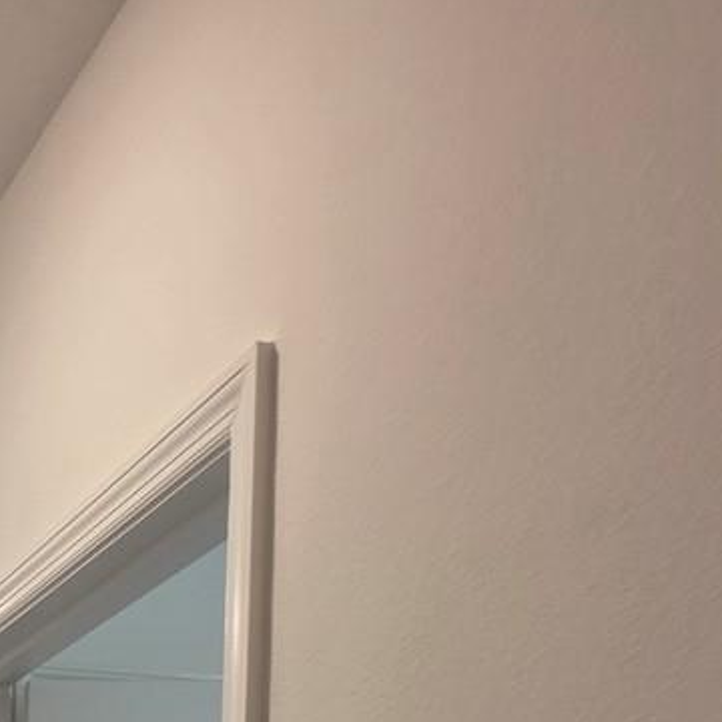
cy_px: 1099
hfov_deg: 27.0
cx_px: -259
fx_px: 1203
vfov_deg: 25.0
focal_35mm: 51
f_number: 1.9
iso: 125
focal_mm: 2.2
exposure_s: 1/120
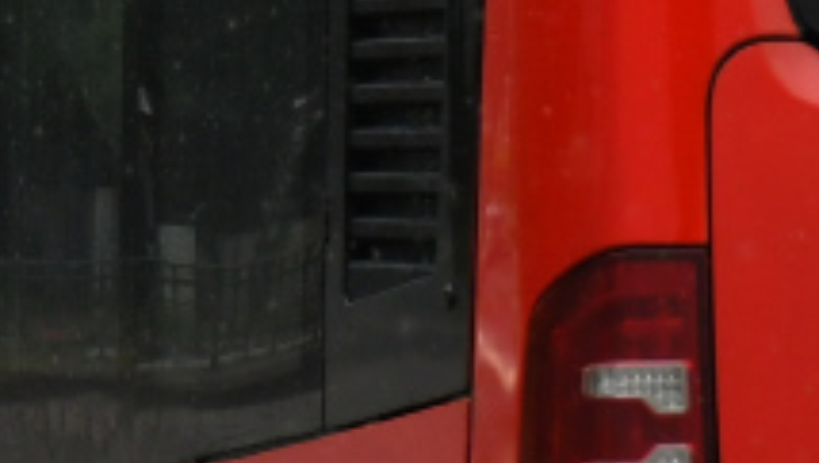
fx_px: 6632
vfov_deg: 4.0
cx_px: 505
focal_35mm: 305
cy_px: -159
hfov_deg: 7.1
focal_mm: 32
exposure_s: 1/1000
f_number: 4
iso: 640
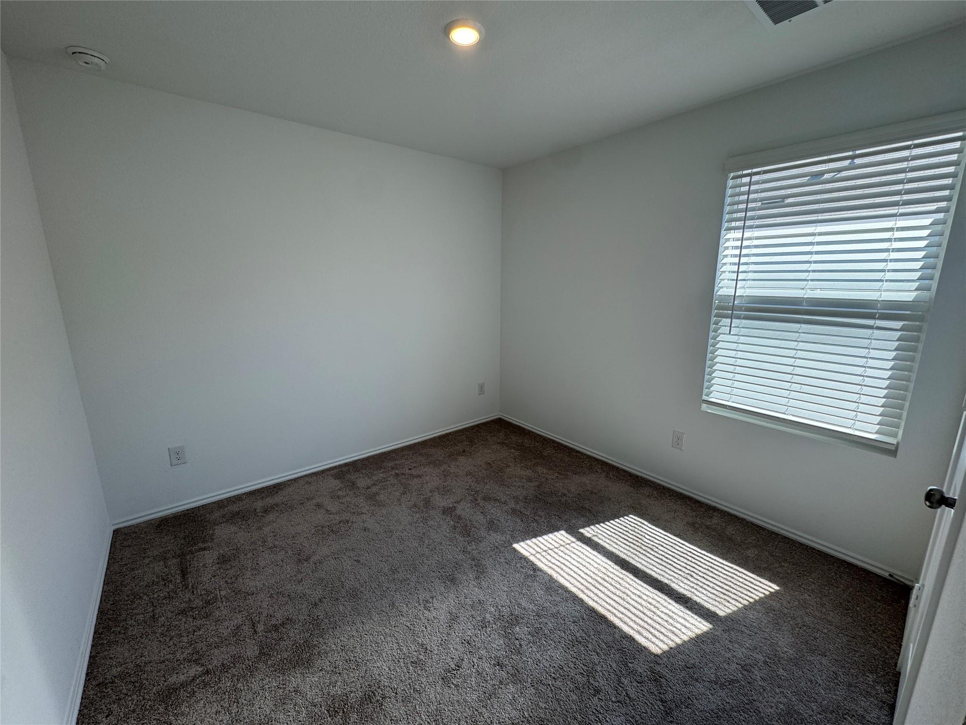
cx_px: 483
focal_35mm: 14
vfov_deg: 85.7
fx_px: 391
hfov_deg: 102.1
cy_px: 362
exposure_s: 1/120
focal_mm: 2.22
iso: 50
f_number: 2.2
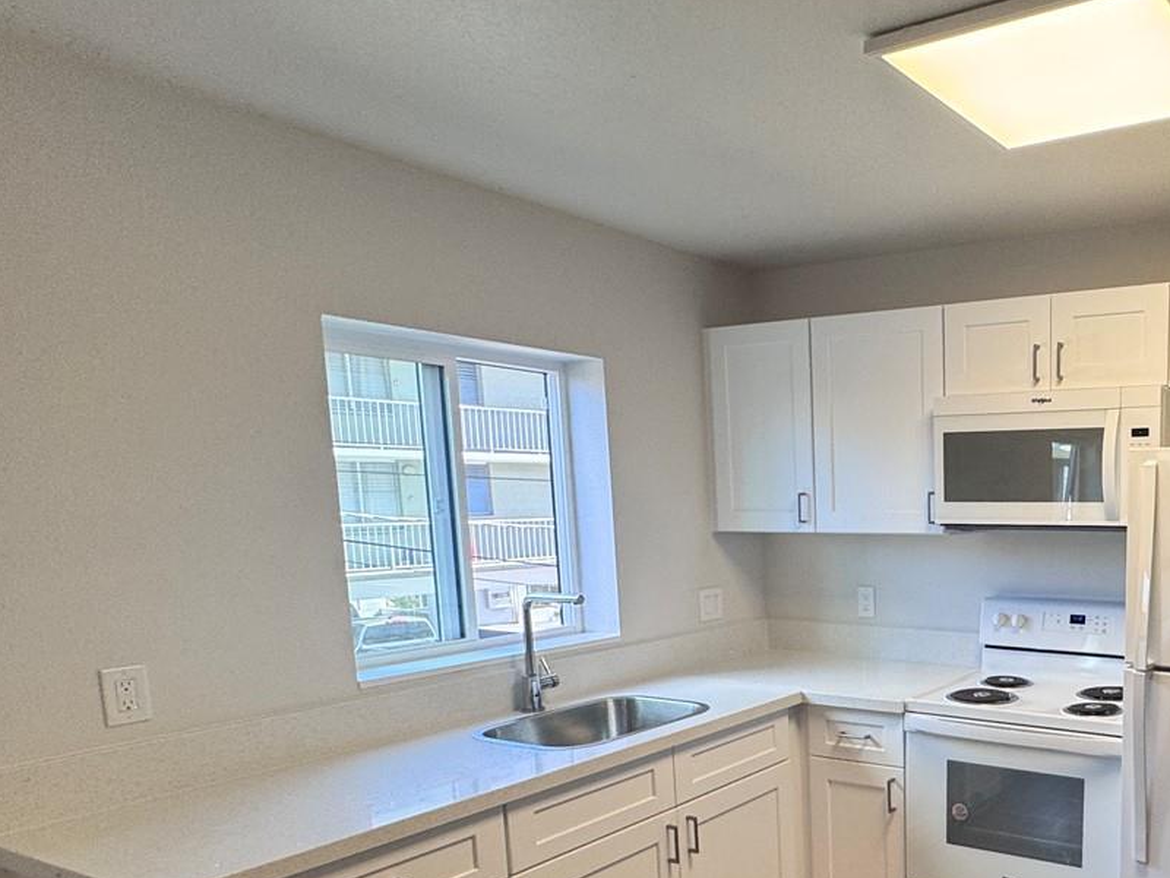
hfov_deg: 56.8
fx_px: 946
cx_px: 999
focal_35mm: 28
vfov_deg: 48.4
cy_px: 626
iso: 100
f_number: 2.2
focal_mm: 2.22
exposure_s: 1/120
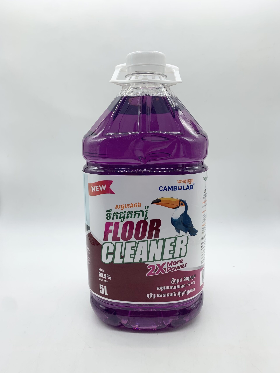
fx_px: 280
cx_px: 140
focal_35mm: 26
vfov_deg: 67.3
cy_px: 186
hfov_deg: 53.1
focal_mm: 4.25
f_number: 1.8
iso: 25
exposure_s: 1/594
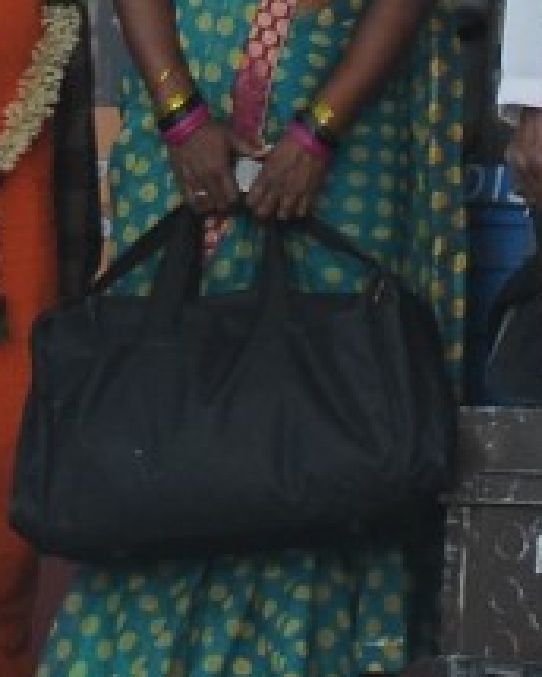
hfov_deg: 5.6
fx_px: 5534
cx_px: 118
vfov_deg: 6.4
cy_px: -1441
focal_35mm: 276
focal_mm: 28
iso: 250
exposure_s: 1/320
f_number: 5
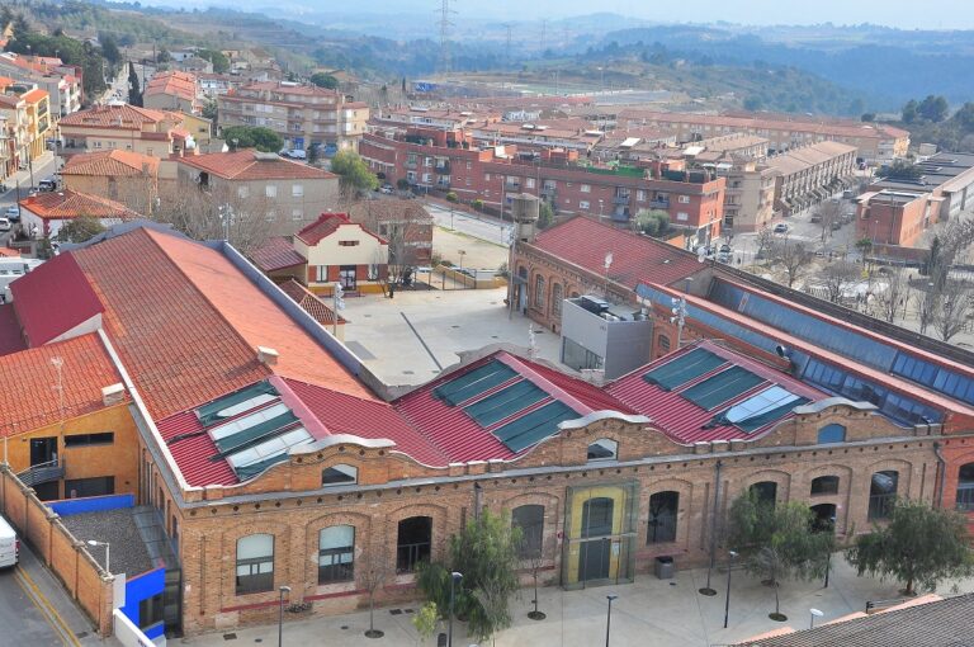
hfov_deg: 41.2
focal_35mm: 48
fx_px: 1297
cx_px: 487
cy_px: 324
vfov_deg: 28.0
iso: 320
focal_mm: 32
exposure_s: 1/400
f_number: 11
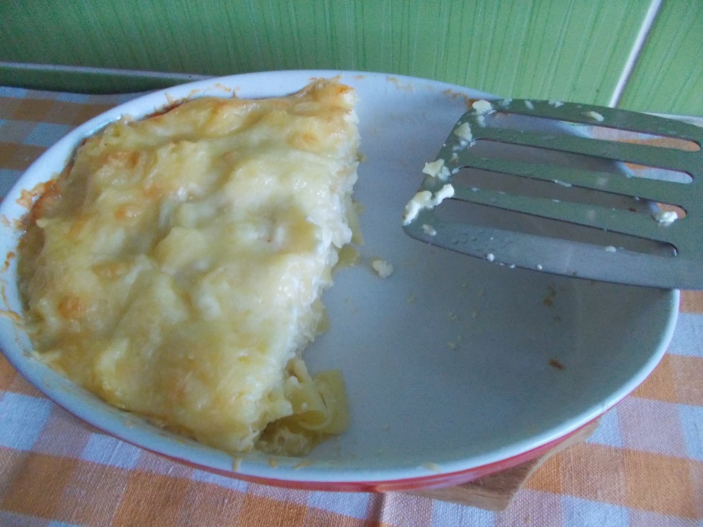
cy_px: 264
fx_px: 528
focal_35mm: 26
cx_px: 352
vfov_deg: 53.1
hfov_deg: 67.3
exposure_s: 1/30
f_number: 3.2
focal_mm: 4.6
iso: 800
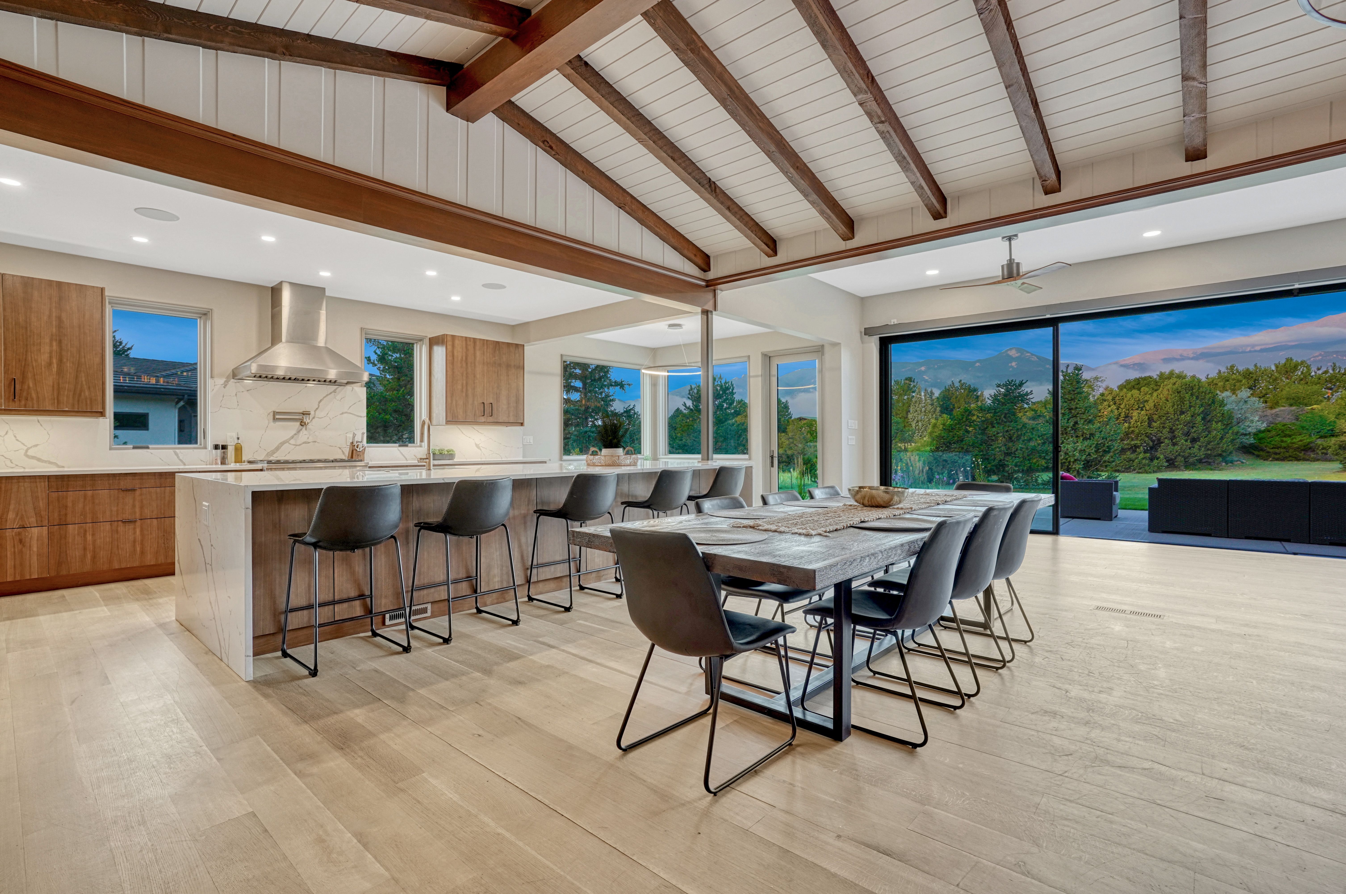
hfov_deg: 96.8
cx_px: 673
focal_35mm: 16
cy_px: 447
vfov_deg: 73.6
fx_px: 597
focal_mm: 16
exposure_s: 1/2
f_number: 8
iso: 400
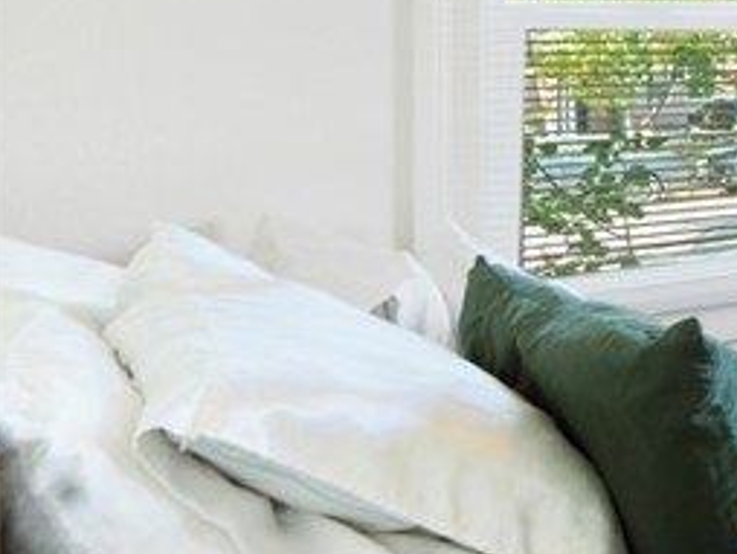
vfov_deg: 22.9
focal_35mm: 64
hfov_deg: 18.9
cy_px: 204
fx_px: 1363
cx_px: 1471
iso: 640
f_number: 8
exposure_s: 1/10
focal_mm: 16.5
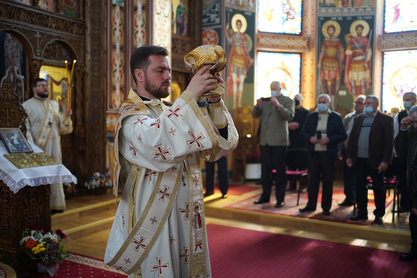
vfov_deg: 37.9
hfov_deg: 54.4
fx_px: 405
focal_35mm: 35
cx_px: 208
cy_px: 139
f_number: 2
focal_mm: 35
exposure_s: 1/125
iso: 500
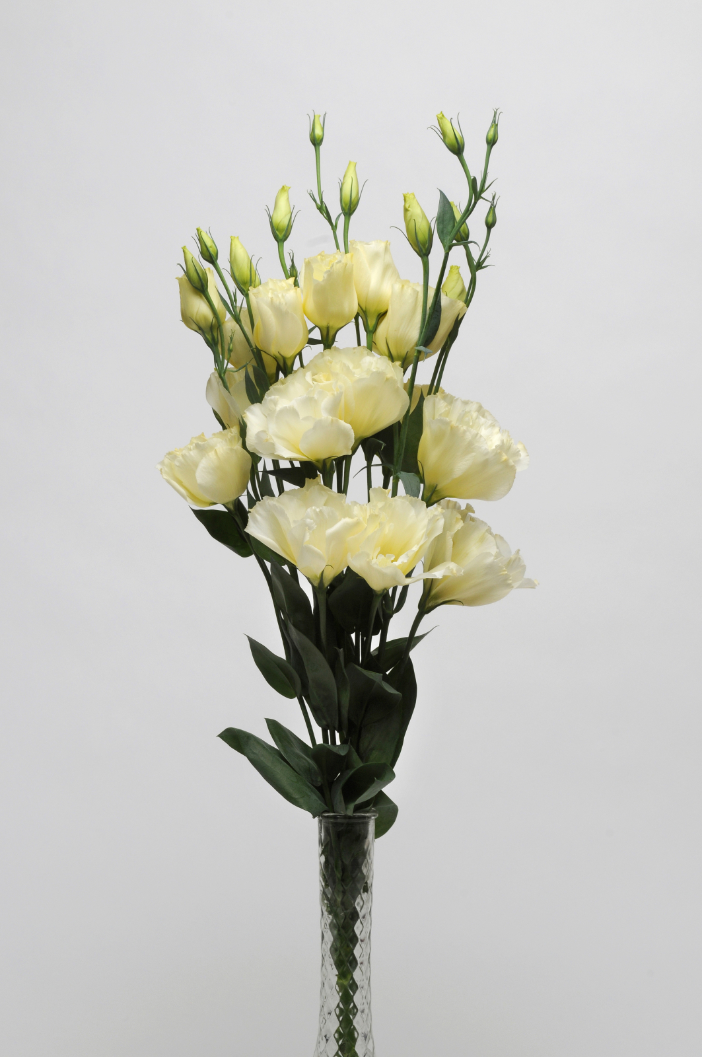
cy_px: 528
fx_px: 3078
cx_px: 351
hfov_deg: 13.0
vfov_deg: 19.5
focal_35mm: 105
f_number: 14
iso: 200
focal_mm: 70
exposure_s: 1/60
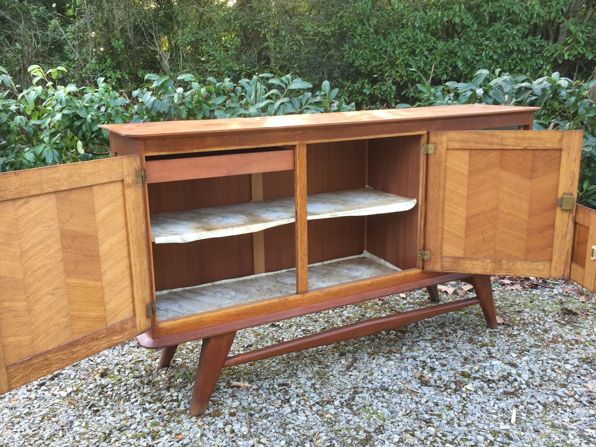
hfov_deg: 53.9
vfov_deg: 41.8
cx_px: 289
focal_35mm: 34
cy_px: 220
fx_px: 585
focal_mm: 4.15
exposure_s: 1/50
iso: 32
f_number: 2.2
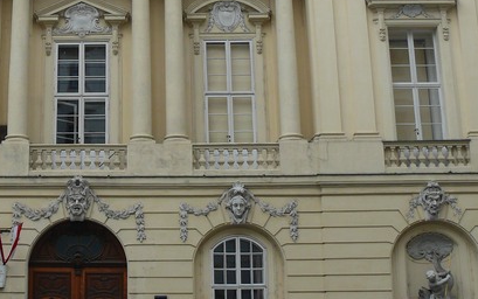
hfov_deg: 29.4
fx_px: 886
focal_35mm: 68
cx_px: 85
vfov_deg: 19.0
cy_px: 68
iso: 100
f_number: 3.6
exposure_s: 1/125
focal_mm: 7.4
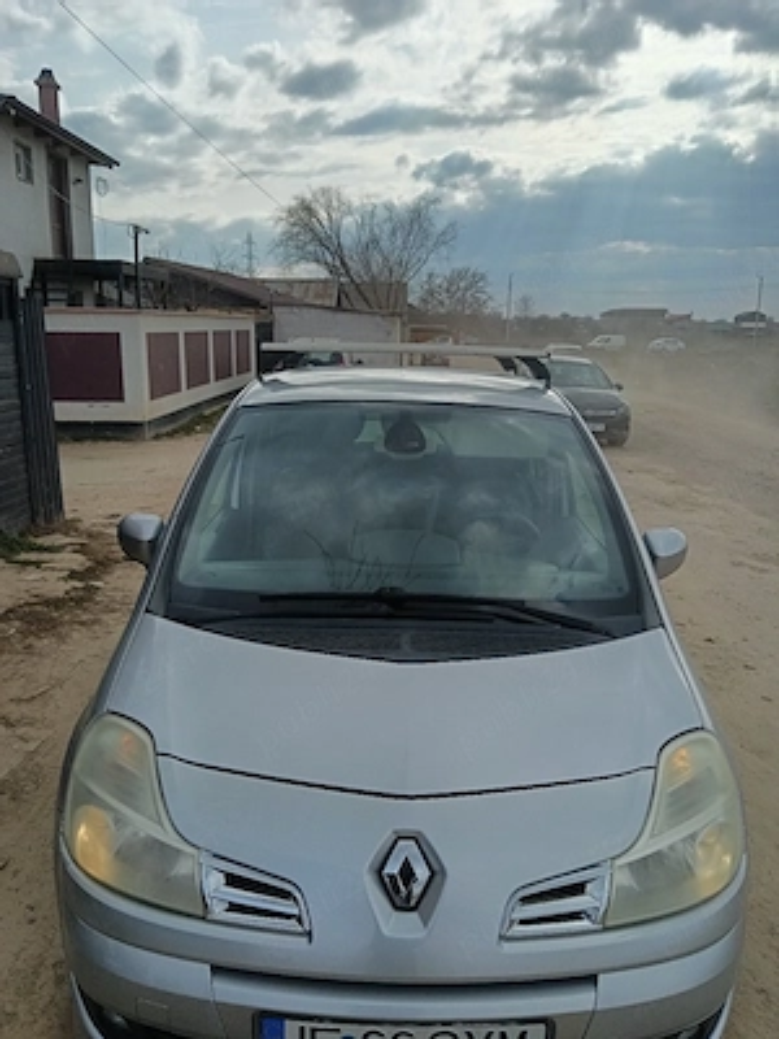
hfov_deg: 51.4
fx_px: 810
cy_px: 520
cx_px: 390
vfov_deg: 65.3
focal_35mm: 27
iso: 103
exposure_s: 1/1000
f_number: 1.9
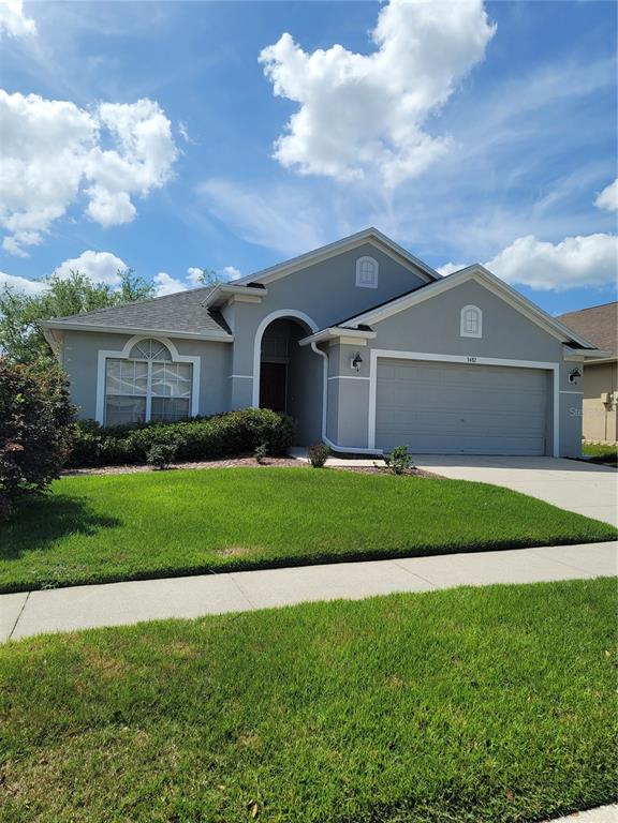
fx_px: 595
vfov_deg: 69.4
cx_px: 309
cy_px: 412
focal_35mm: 25
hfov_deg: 54.9
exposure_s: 1/1457
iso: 20
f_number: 1.8
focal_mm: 7
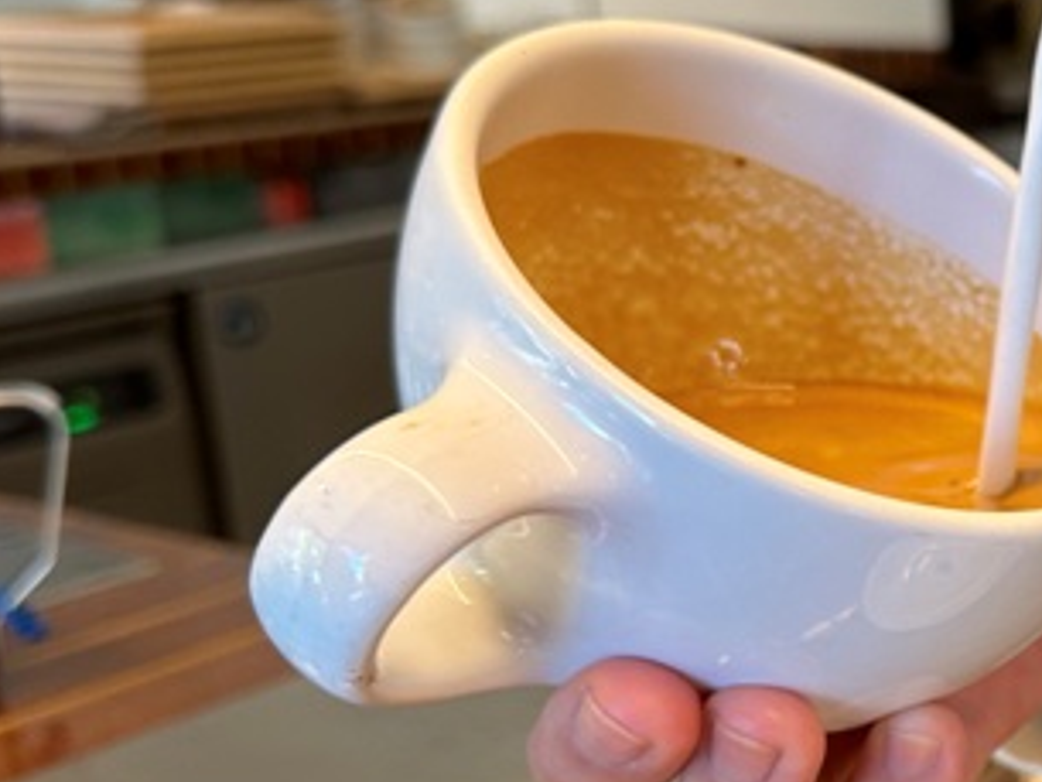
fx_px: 1897
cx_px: 1237
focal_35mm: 63
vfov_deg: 23.1
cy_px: 591
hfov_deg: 27.2
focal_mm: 6.86
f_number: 1.78
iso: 160
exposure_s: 1/100
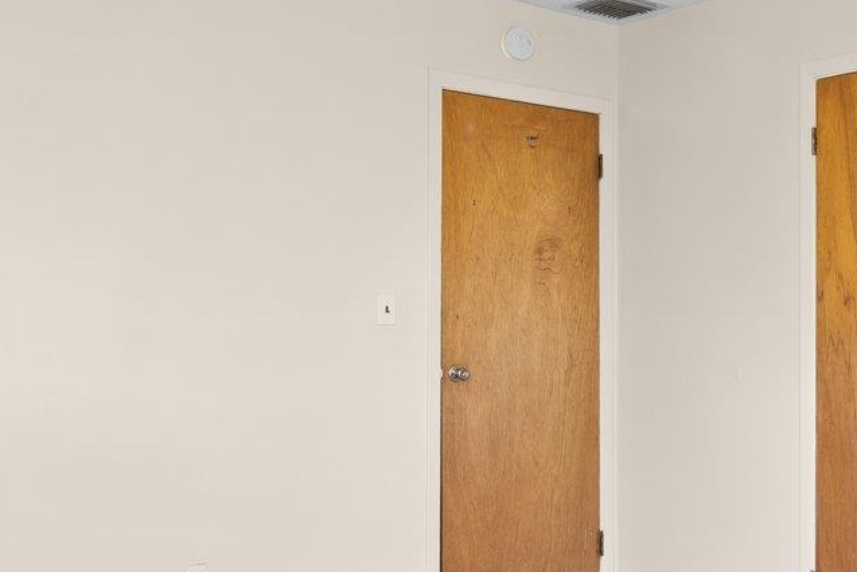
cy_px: 324
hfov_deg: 41.3
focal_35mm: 45
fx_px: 1071
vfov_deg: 29.8
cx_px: 714
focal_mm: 14
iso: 500
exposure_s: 1.6
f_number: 10
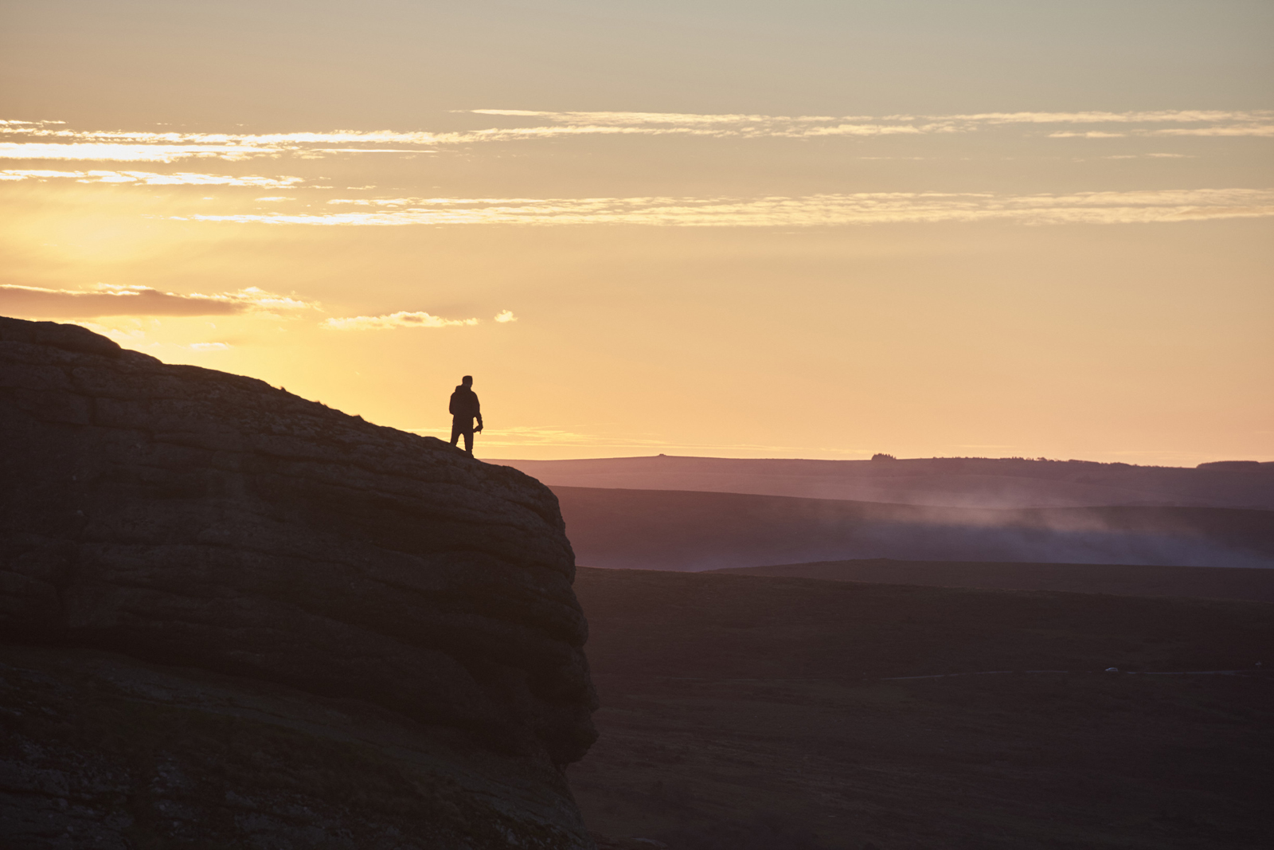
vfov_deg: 6.9
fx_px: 7078
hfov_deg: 10.3
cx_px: 637
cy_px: 425
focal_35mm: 200
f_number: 5
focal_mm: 200
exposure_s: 1/250
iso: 200
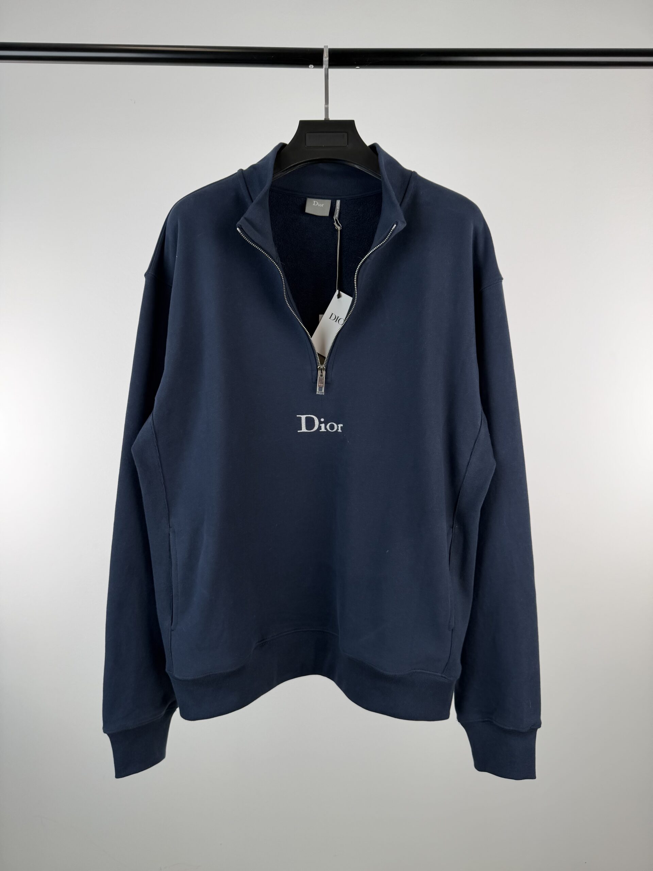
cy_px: 436
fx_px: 604
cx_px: 326
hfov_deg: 56.8
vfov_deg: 71.6
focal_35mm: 24
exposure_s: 1/504
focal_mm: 6.76
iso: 80
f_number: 1.78
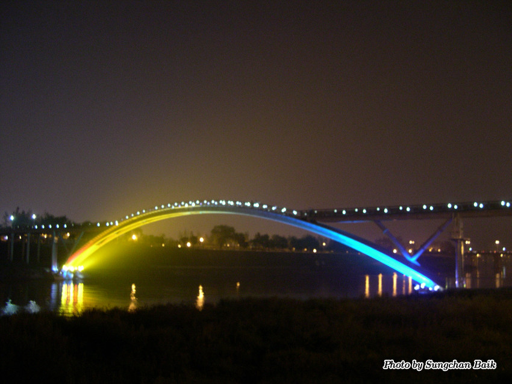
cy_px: 192
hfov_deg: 49.0
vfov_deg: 37.7
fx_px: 562
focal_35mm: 38
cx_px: 256
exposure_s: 1/2.2
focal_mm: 8
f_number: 2.8
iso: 400
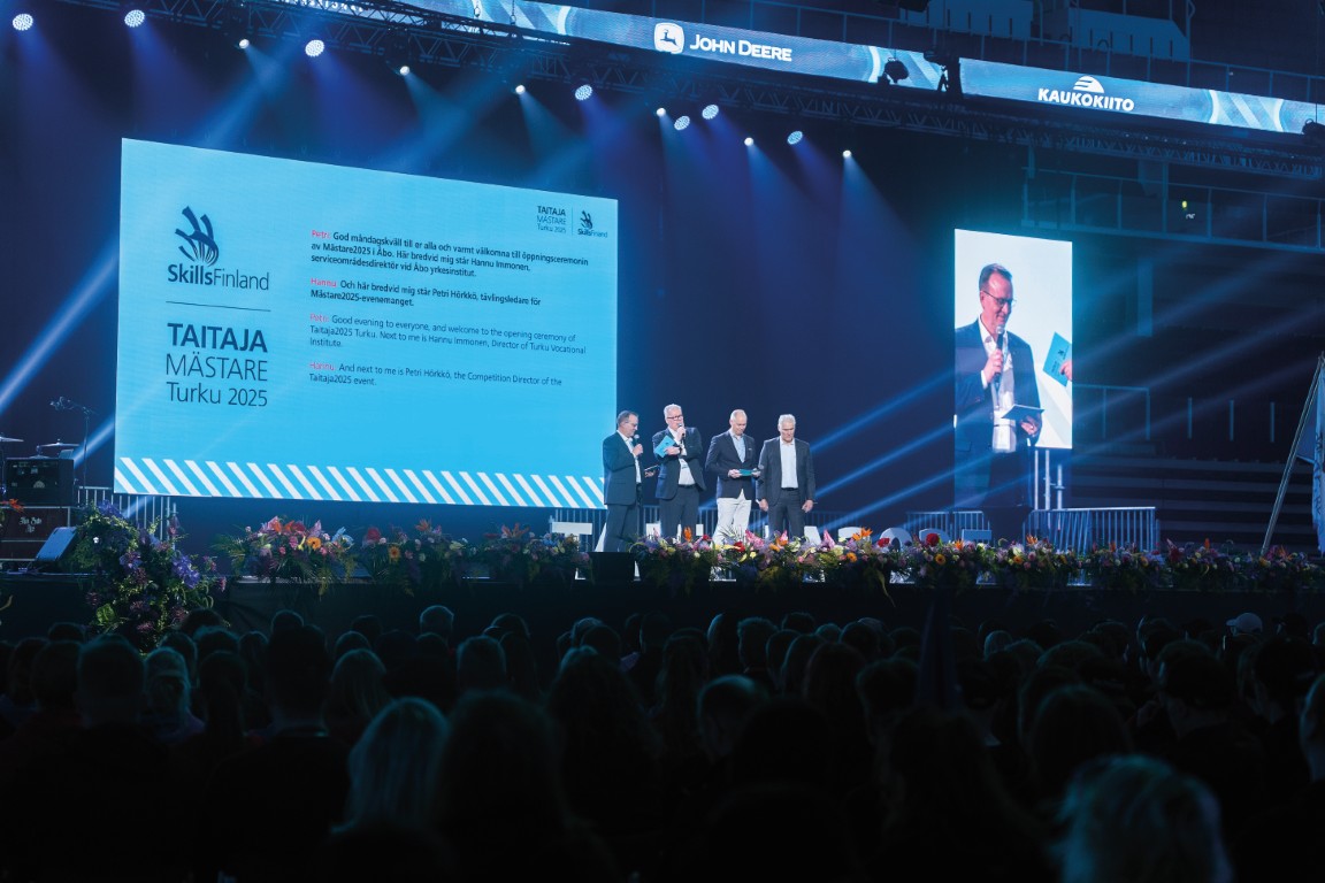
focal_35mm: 70
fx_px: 2576
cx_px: 662
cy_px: 442
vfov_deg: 19.5
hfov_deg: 28.8
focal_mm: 70
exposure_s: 1/200
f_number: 2.8
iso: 1000
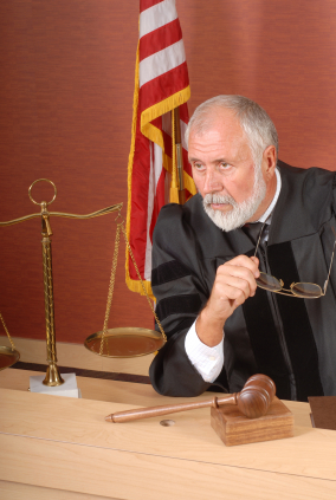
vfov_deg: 26.9
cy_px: 250
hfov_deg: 18.3
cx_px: 168
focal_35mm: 75
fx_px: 1045
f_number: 11
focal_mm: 50
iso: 100
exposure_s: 1/250
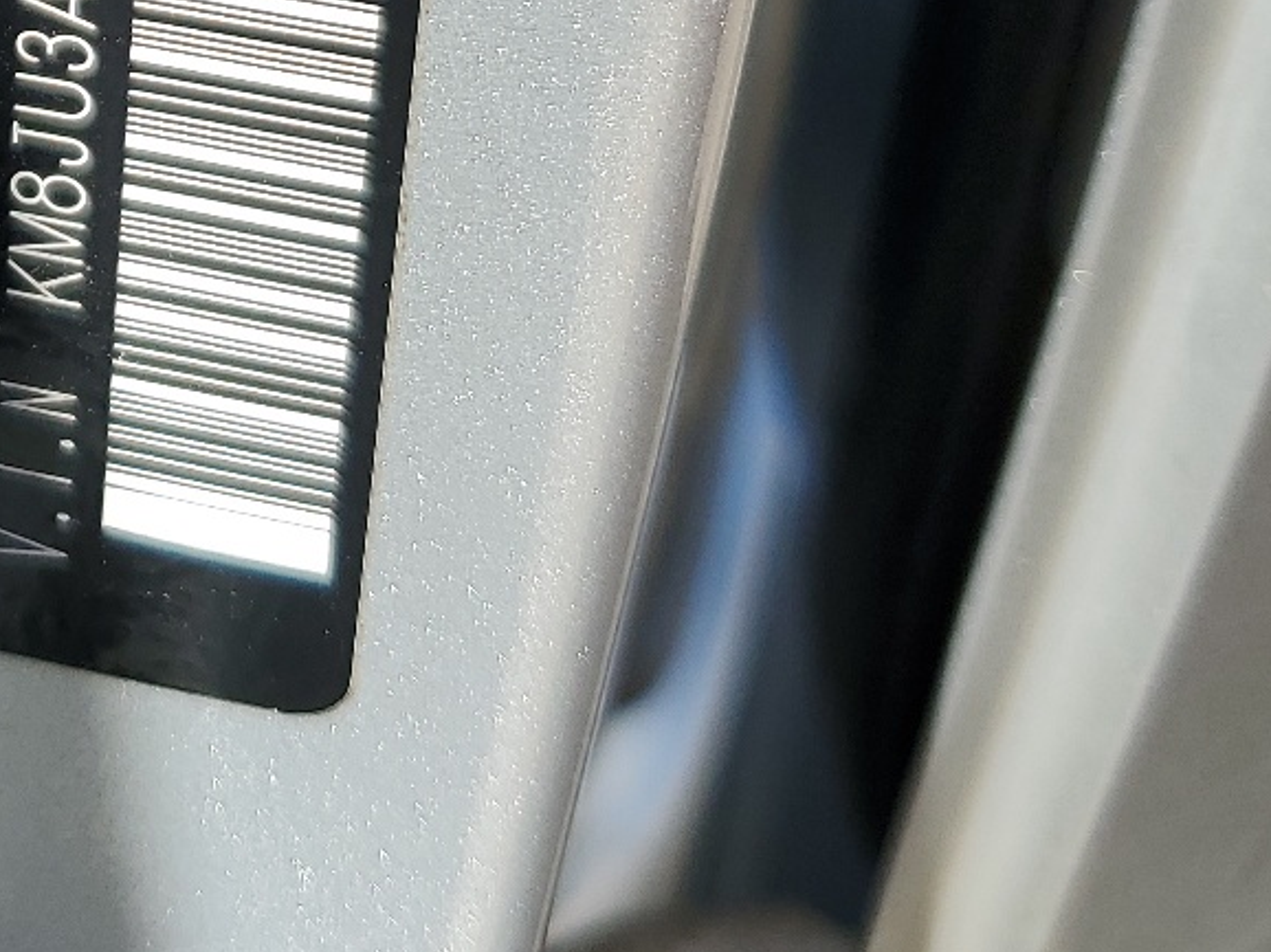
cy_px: -180
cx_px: 154
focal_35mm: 72
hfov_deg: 26.2
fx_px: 2643
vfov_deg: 19.3
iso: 50
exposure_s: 1/1111
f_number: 1.5
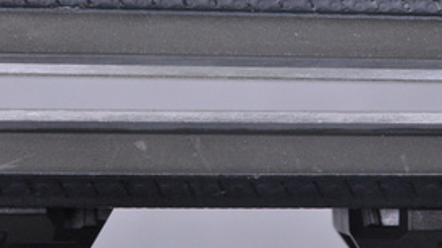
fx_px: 3183
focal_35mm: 272
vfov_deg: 4.5
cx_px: 201
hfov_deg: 7.9
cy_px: 93
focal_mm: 105
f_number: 9.5
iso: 3200
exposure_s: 1/125
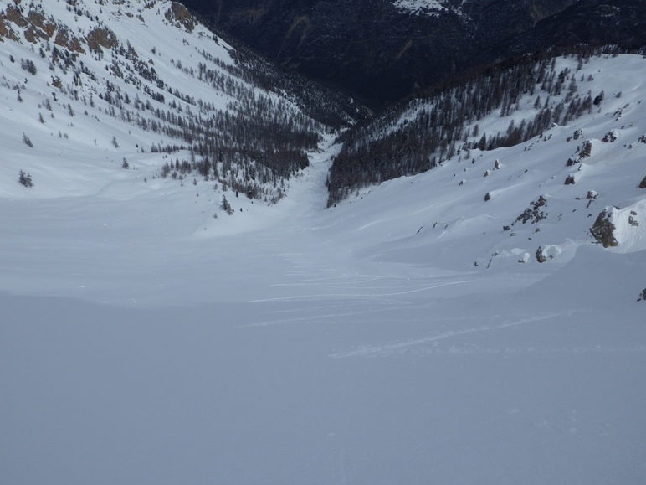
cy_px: 250
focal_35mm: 29
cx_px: 315
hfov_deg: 61.7
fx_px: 541
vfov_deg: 48.2
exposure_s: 1/3200
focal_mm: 5
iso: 125
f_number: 4.2
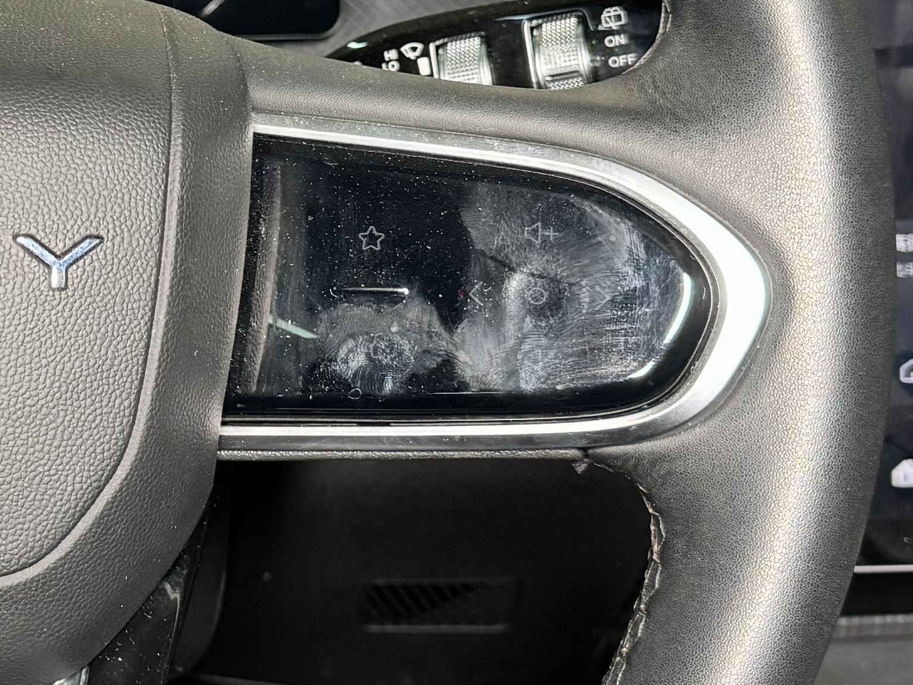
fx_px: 2347
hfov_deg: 21.0
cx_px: -79
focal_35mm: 89
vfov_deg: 16.5
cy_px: 197
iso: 200
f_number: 1.78
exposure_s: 1/94
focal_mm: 6.76
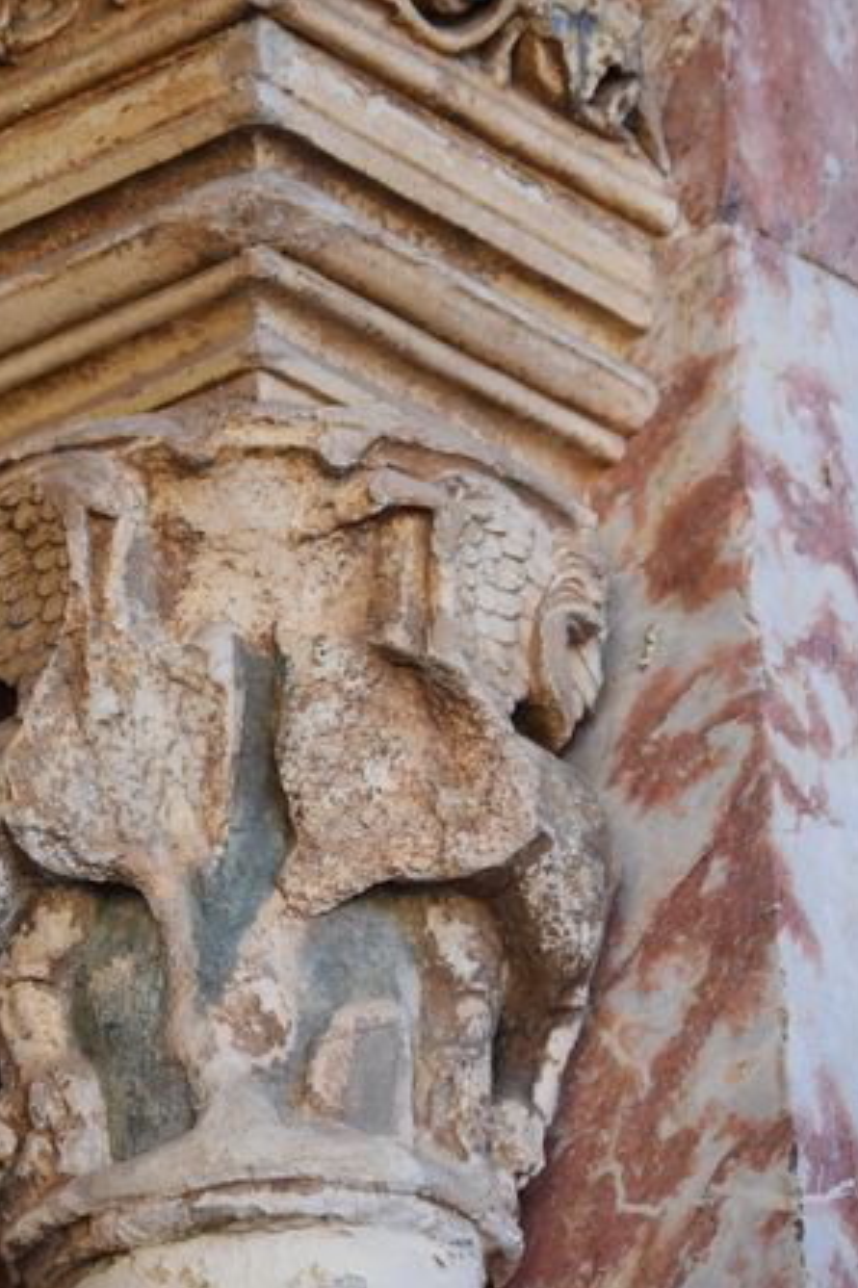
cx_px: 256
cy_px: 661
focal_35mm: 224
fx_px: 8006
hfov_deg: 6.1
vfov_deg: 9.2
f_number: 5
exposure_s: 1/400
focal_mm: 95
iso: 400
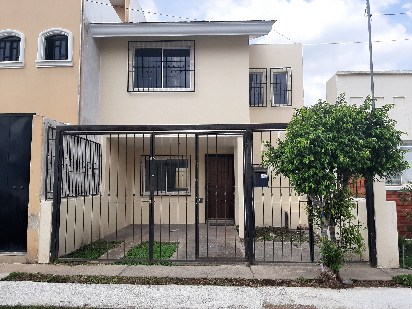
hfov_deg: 67.3
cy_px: 154
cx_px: 206
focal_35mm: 26
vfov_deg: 53.1
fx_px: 309
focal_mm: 3.93
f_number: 1.7
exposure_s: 1/2653
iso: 40
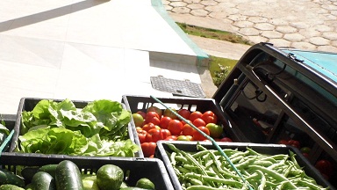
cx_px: 97
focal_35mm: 44
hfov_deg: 45.2
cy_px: 169
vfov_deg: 26.3
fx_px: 393
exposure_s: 1/200
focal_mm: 4.5
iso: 100
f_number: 8.9
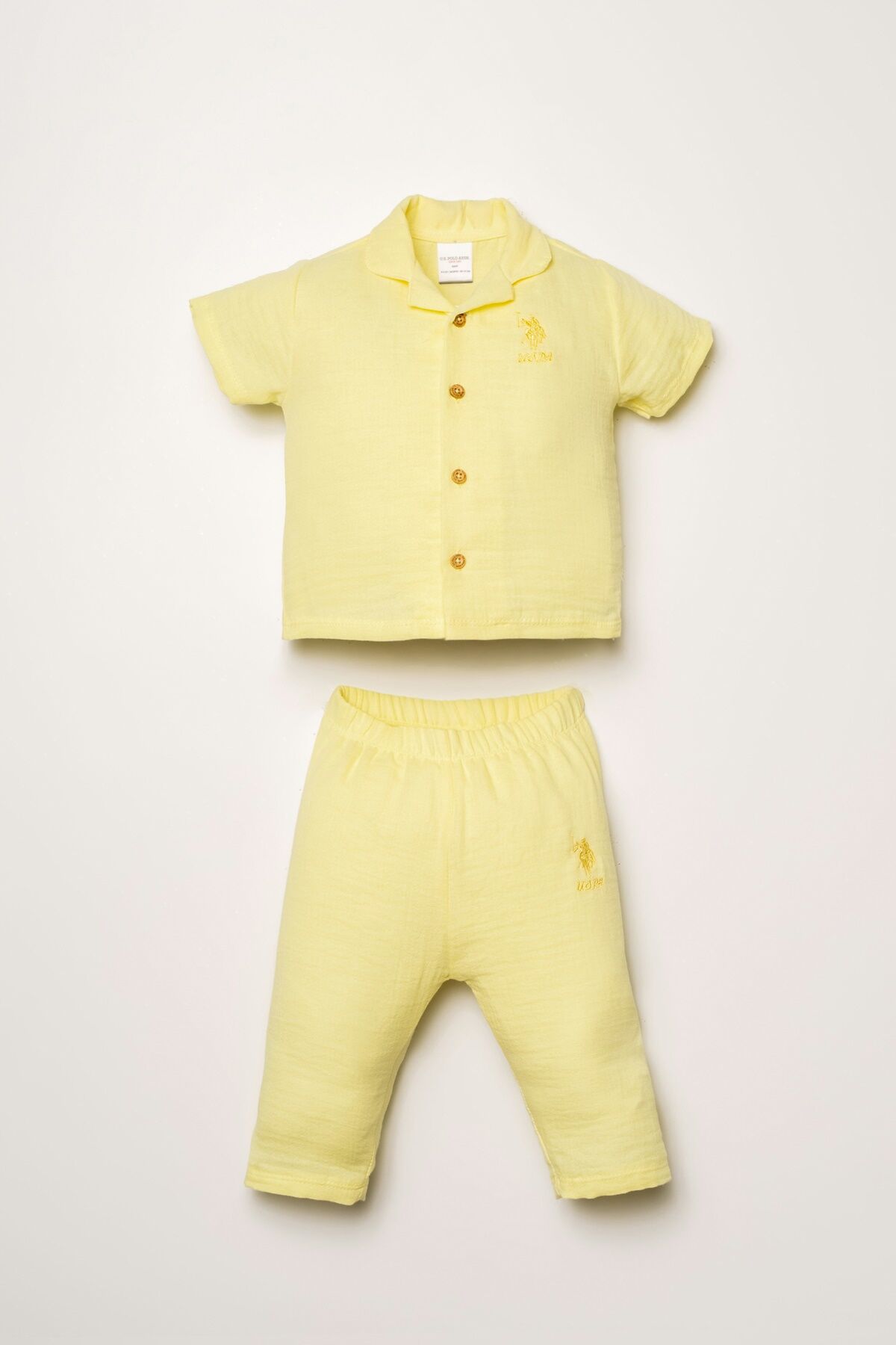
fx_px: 1680
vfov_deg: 43.6
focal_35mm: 45
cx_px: 448
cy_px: 672
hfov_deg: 29.9
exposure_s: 1/160
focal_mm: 30
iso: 125
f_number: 7.1
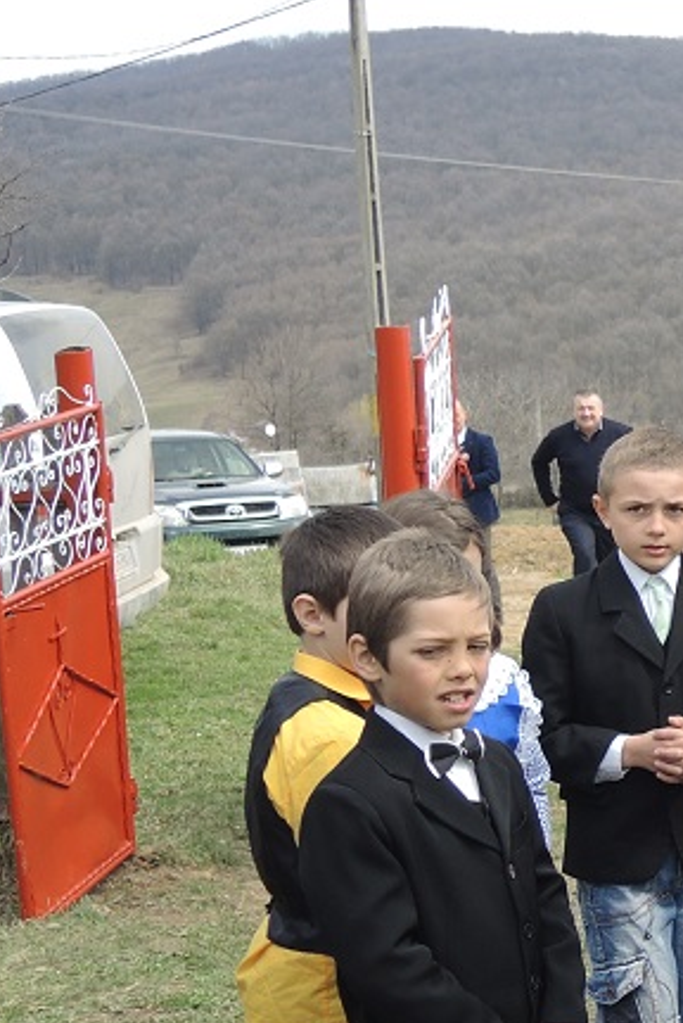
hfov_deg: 14.4
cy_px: 437
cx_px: 1316
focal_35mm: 81
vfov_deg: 25.0
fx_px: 2301
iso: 80
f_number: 2
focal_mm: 6
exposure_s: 1/800
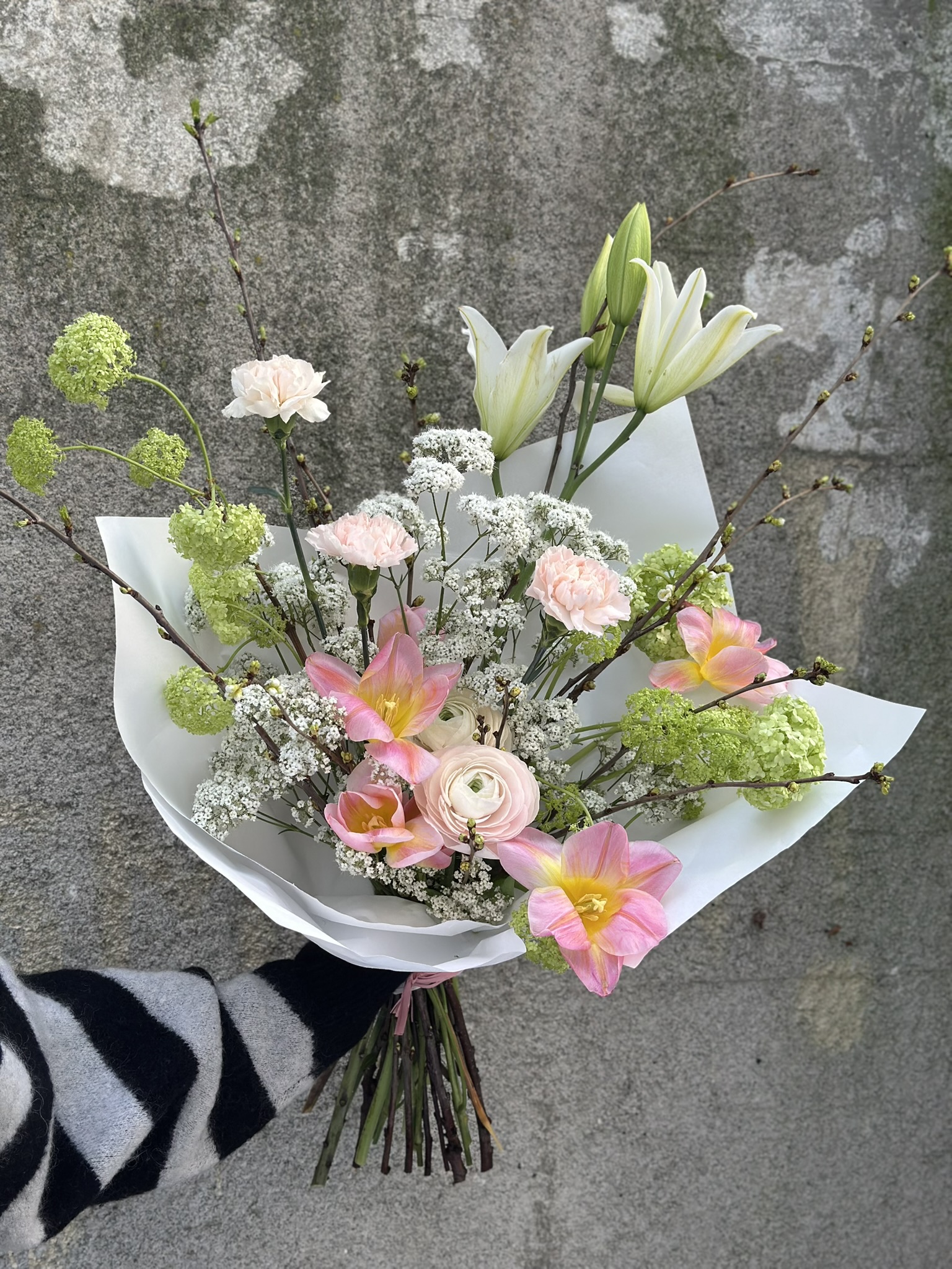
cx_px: 476
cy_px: 634
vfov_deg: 39.7
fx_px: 1760
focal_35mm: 48
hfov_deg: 30.3
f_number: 1.78
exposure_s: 1/333
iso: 80
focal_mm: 6.86
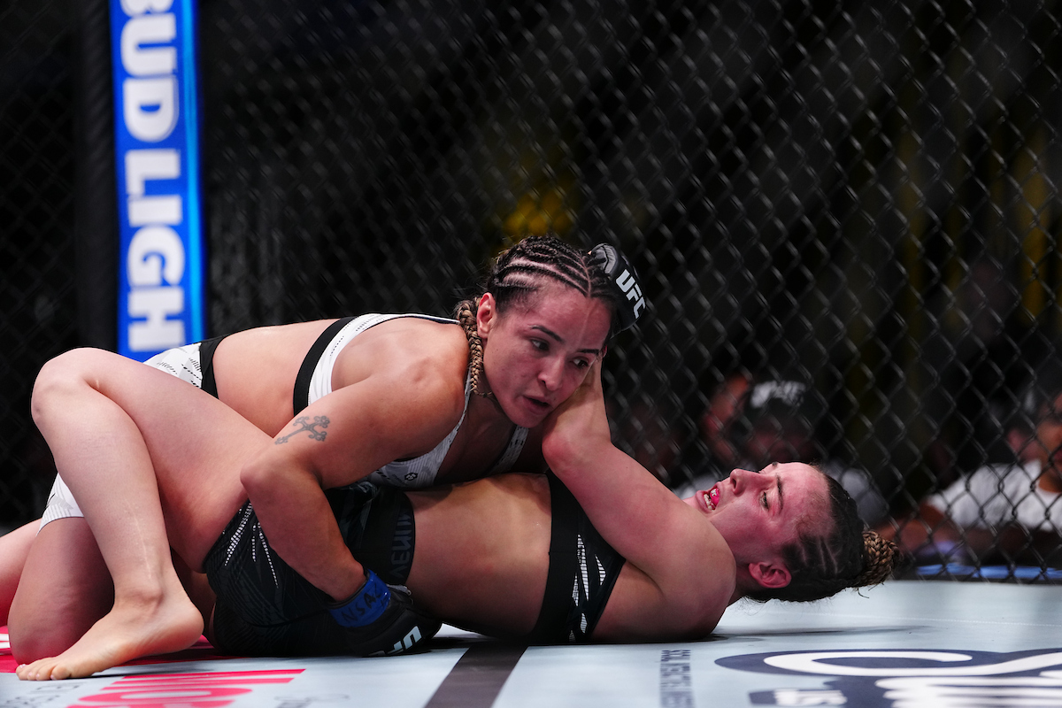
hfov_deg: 16.4
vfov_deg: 11.0
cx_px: 531
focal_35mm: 125
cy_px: 354
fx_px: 3687
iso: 2500
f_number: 2.8
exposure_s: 1/800
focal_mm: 125
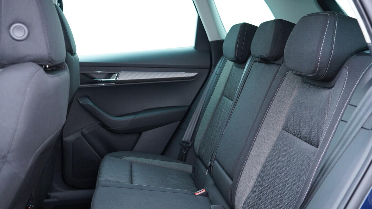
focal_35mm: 38
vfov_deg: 31.1
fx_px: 375
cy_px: 122
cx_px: 187
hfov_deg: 52.8
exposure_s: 1/40
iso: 640
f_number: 2.8
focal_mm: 24
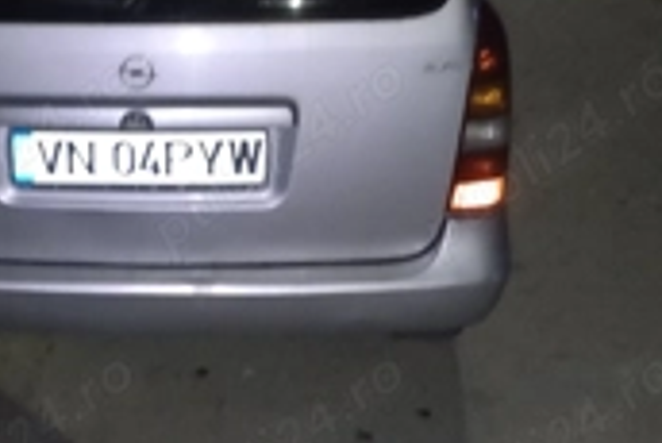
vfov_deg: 19.5
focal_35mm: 70
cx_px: 142
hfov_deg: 28.3
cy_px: 220
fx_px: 1288
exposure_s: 1/12.5
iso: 1804
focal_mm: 4.75
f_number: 1.8
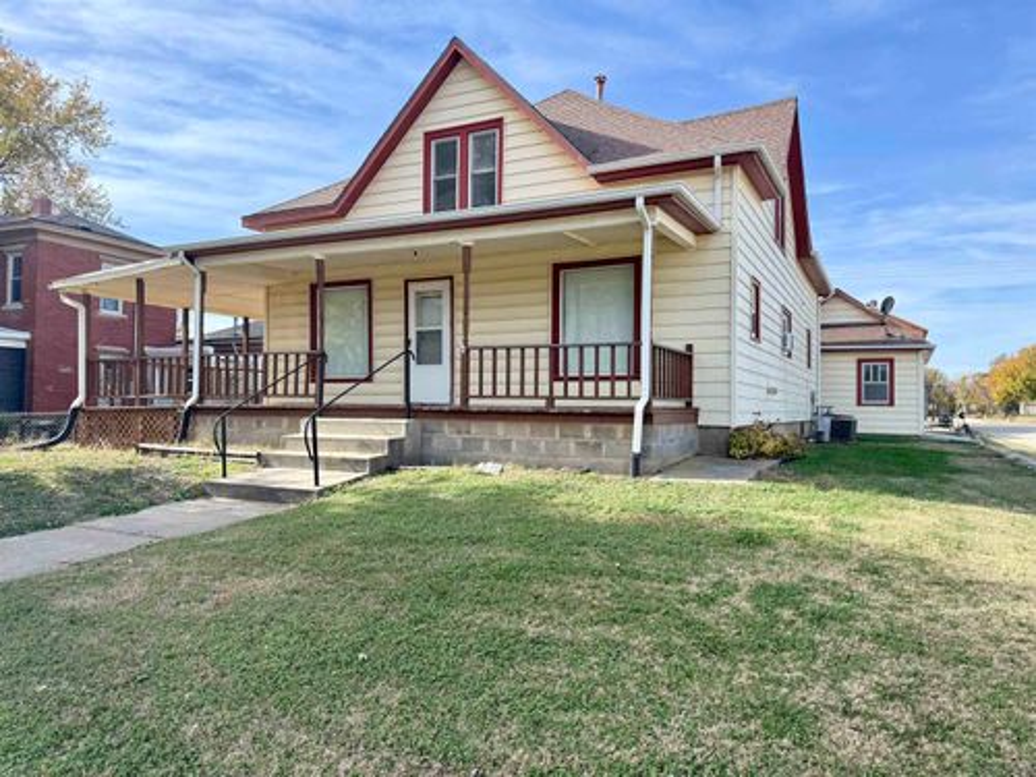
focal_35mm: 24
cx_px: 518
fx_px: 718
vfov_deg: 56.8
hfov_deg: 71.6
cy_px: 388
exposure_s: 1/1855
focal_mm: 6.76
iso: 100
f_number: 1.78
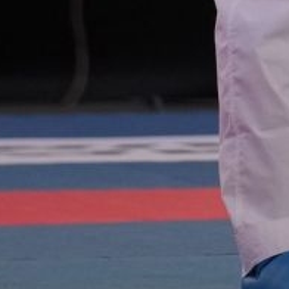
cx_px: 821
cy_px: -546
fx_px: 12638
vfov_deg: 1.3
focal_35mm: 1338
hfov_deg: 1.3
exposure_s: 1/1000
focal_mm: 171
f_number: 2.8
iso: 1000
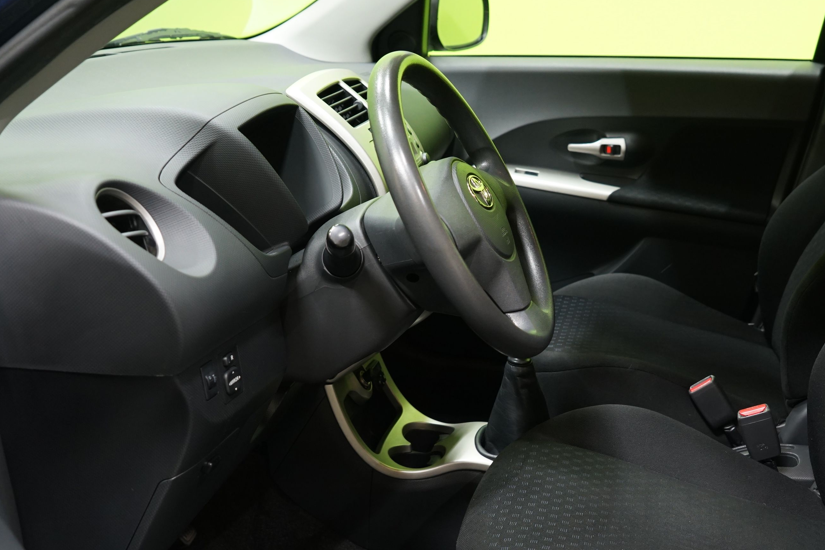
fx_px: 1008
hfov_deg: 43.6
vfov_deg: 30.4
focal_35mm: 44
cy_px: 352
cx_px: 579
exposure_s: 1/20
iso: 1000
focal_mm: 29
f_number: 4.5
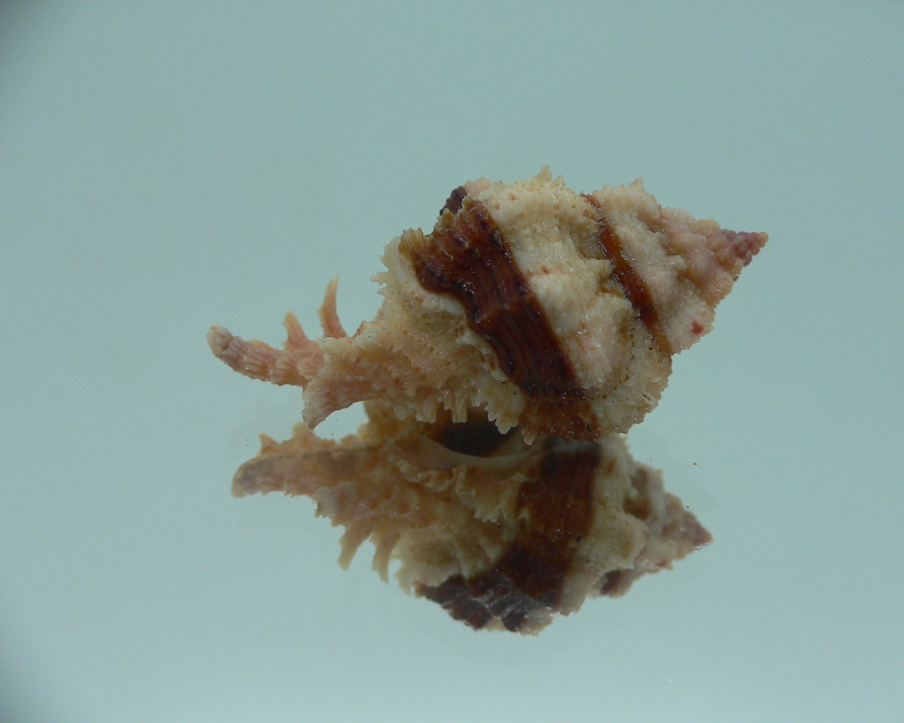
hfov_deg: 49.0
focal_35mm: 37
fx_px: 990
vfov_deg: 40.1
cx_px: 487
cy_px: 365
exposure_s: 1/60
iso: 80
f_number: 2.8
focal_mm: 4.6
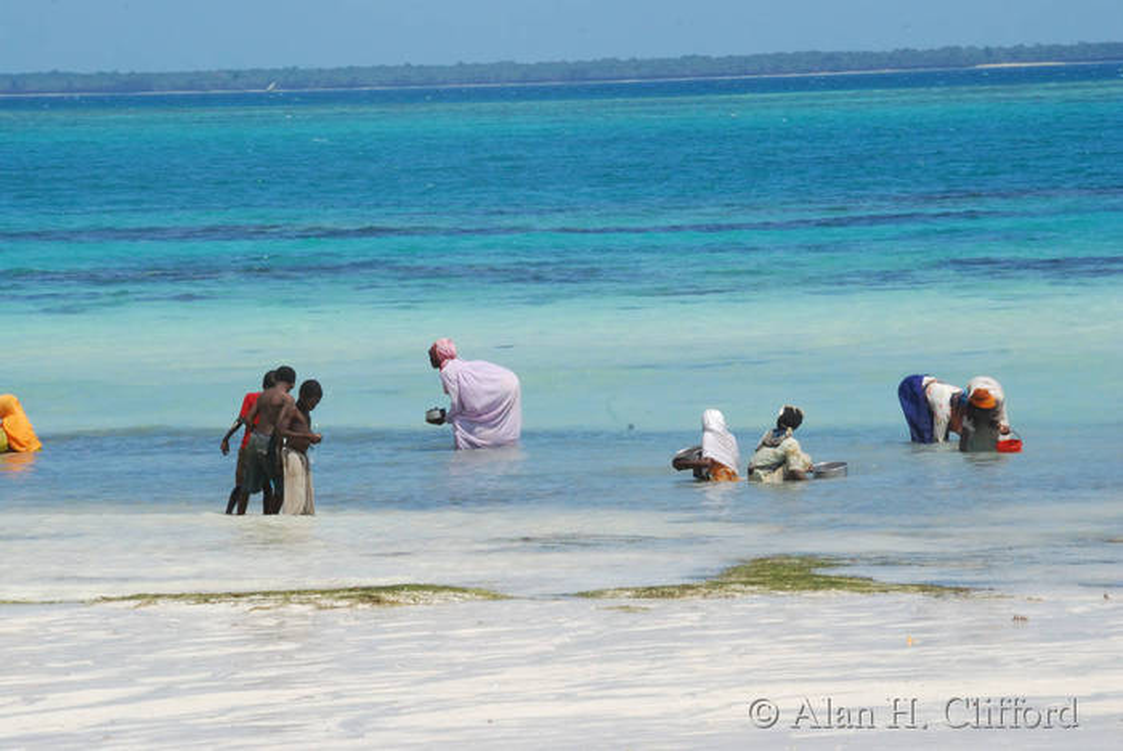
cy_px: 376
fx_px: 9366
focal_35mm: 300
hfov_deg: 6.9
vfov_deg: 4.6
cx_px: 562
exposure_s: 1/320
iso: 800
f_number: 22
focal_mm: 200
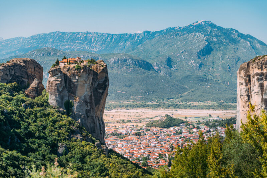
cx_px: 134
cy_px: 89
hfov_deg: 33.4
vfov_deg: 22.6
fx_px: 445
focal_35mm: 60
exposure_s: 1/500
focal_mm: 60
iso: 160
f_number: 3.2
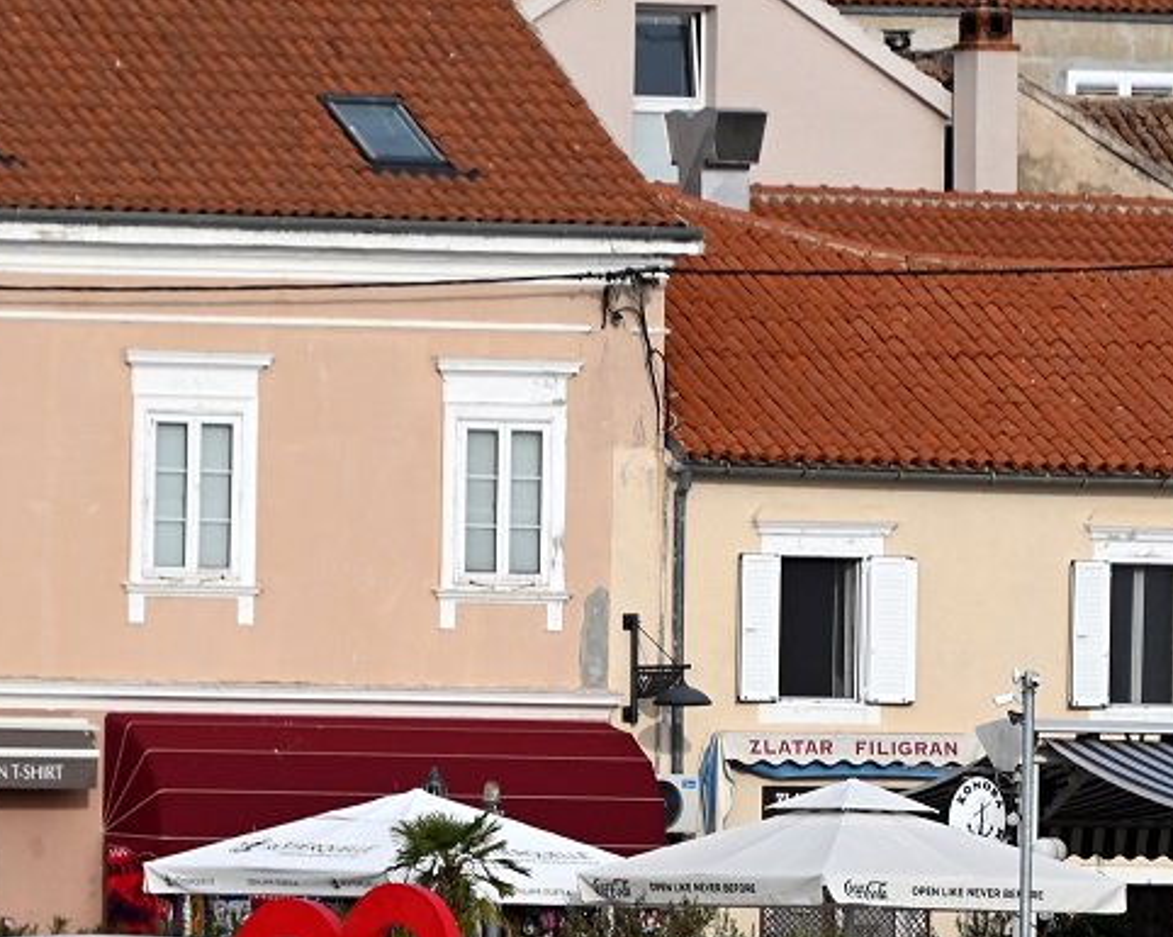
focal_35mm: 877
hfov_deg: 2.2
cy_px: 1016
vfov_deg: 1.8
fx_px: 30428
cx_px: 387
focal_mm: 300
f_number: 5.6
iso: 200
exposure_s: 1/1000
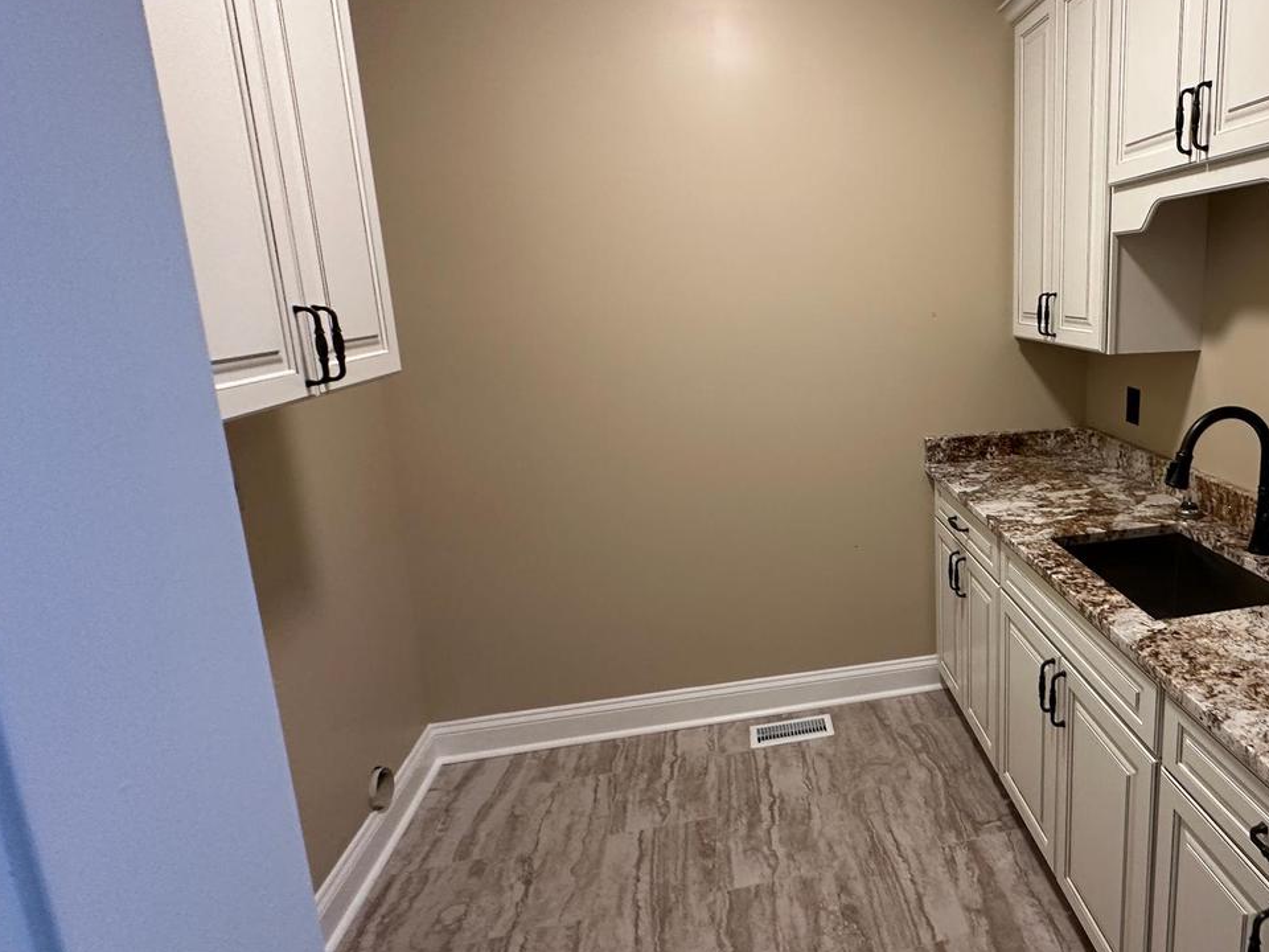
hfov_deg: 73.9
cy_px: 423
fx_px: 770
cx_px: 939
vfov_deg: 63.3
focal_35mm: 21
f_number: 2.2
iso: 250
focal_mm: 2.22
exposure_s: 1/60
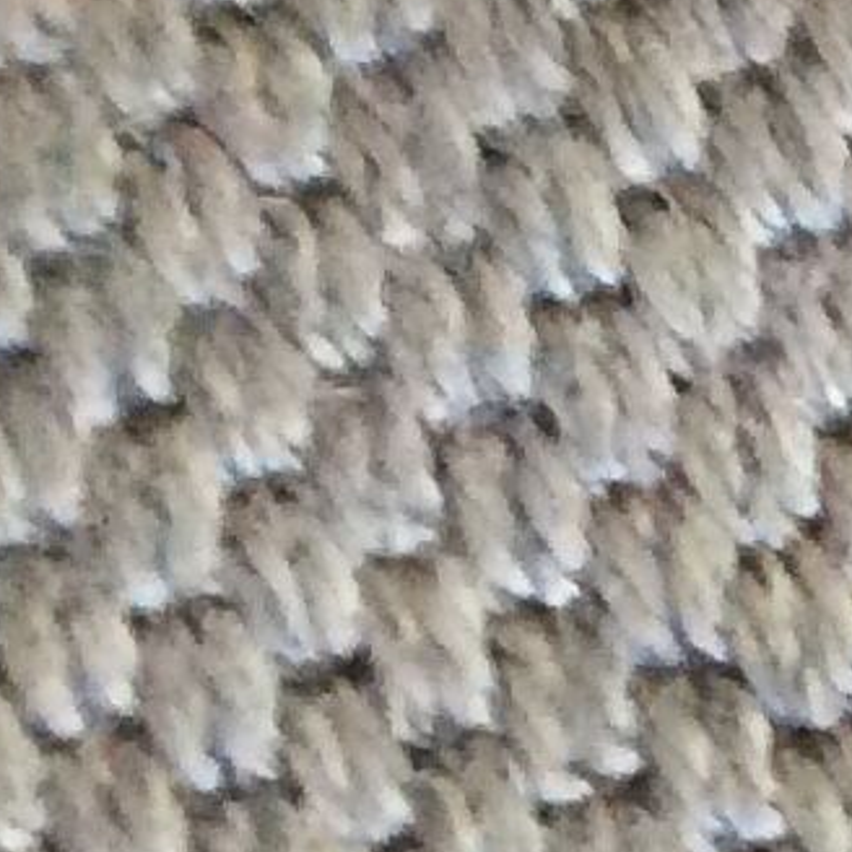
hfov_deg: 7.3
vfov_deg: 7.8
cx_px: 2127
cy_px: -21
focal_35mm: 223
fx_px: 6210
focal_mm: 3.3
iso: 250
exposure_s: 1/25
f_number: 2.4
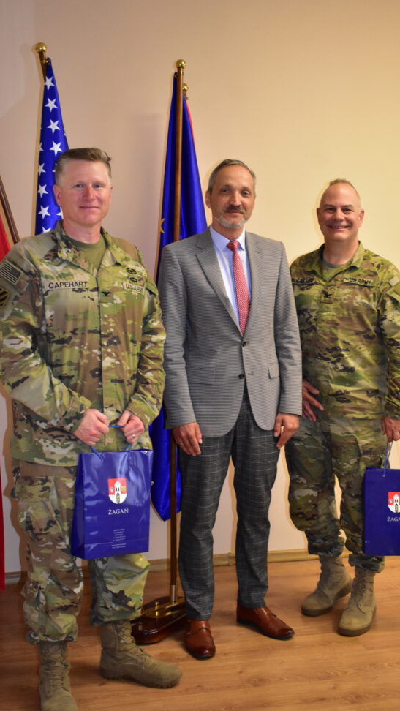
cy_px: 350
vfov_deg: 45.0
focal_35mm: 46
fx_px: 859
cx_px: 214
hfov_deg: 26.2
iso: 2500
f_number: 4
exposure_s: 1/160
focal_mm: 27
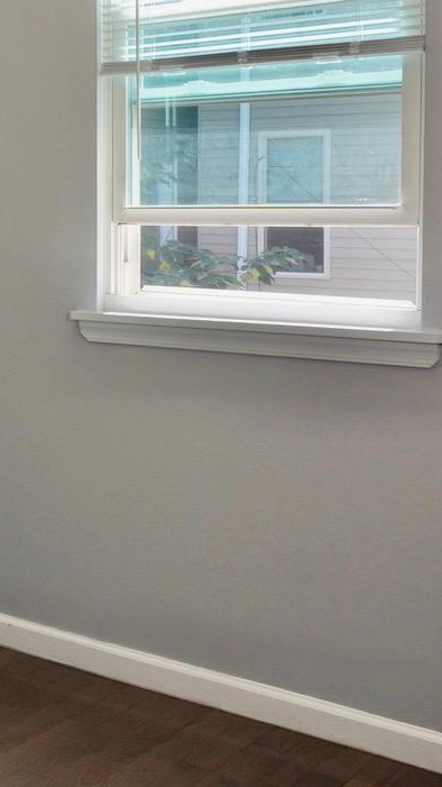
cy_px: 274
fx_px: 1209
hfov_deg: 19.9
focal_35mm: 58
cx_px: -25
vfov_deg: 35.7
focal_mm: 16
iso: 250
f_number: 9
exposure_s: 1/50
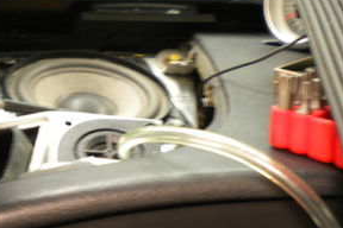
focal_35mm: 81
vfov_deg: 16.9
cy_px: 115
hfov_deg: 24.7
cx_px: 79
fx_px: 772
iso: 80
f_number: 3.1
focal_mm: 6.3
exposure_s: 1/6.9
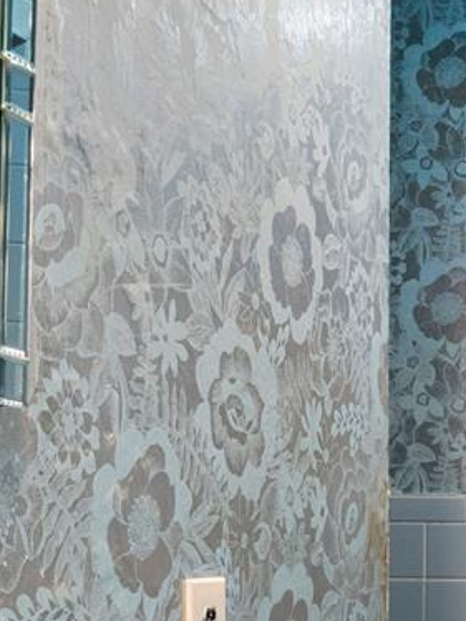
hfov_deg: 18.3
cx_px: 632
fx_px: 1327
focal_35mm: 74
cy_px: 565
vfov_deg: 25.5
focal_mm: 15
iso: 640
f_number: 14
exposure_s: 1/6
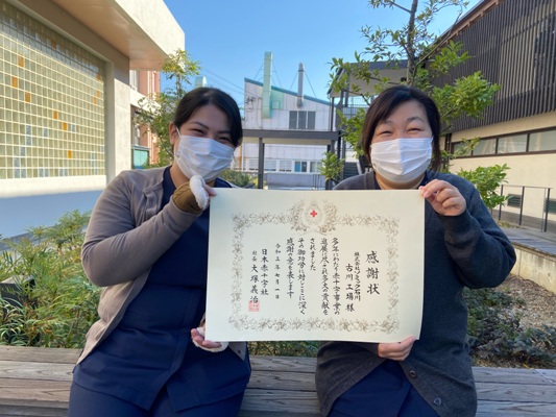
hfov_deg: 67.3
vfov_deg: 53.1
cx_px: 278
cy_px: 208
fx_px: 418
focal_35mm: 26
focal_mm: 4.25
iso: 32
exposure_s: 1/884
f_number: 1.8
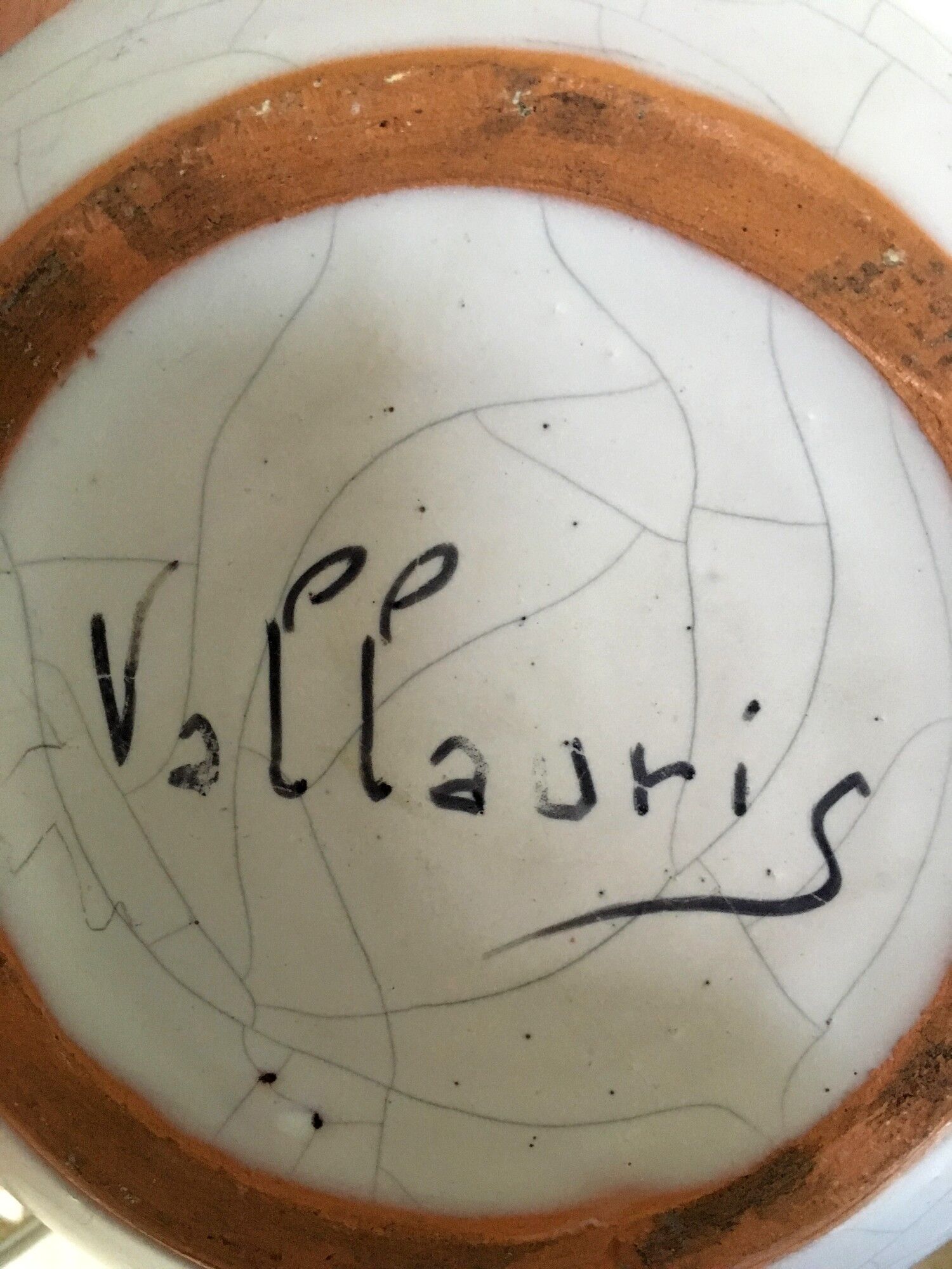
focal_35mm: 29
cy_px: 634
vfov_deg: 61.7
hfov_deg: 48.2
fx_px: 1063
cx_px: 476
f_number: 2.2
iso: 250
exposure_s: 1/25
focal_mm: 4.15
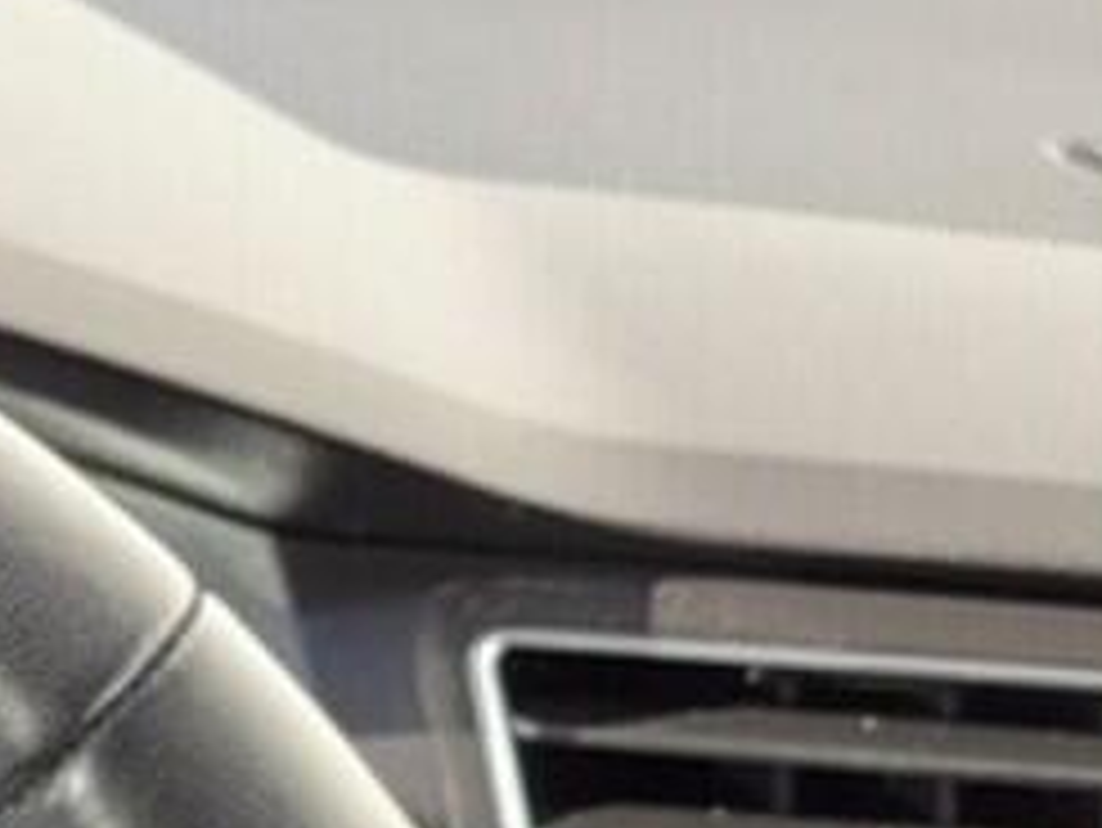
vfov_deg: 8.8
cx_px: -1138
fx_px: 4873
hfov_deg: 11.5
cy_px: 1948
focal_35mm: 153
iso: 40
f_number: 1.8
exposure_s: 1/227
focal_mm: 5.4
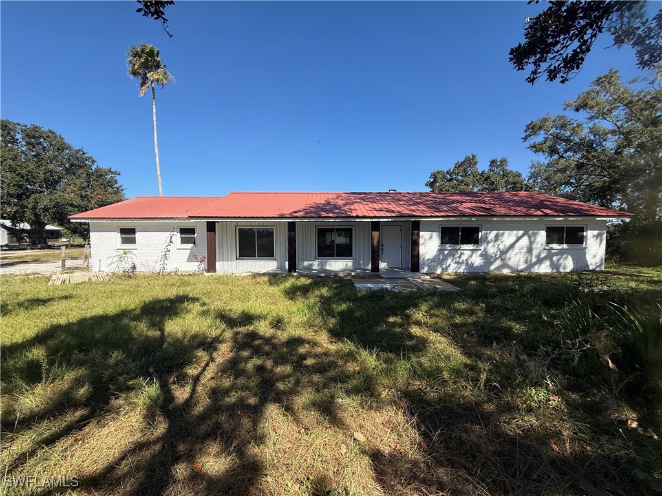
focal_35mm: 14
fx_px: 268
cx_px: 331
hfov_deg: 102.1
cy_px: 248
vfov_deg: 85.7
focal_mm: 2.22
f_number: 2.2
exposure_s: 1/1211
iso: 50
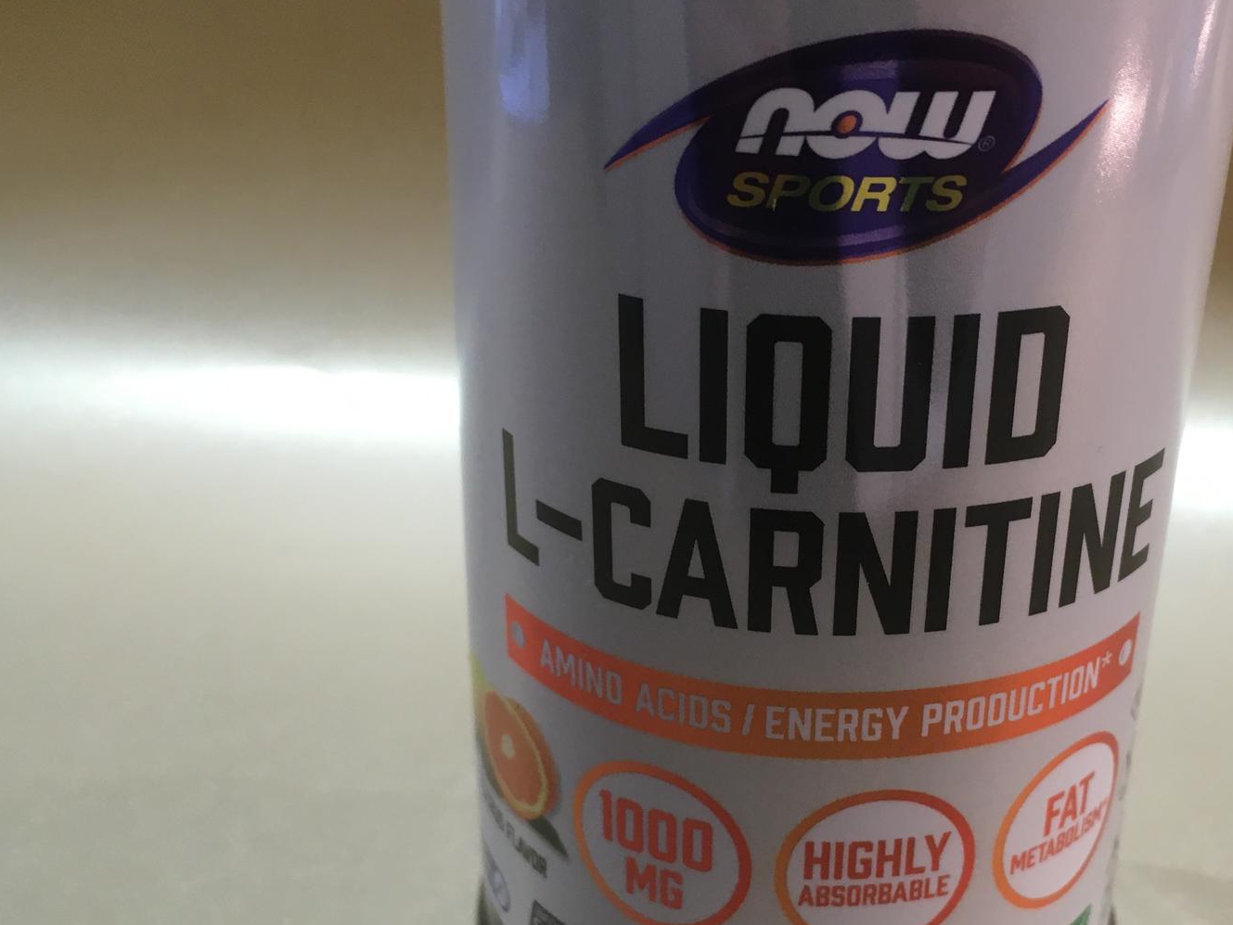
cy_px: 516
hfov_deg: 42.4
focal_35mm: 44
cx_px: 820
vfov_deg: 32.8
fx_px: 1567
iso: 50
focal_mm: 4.15
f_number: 2.2
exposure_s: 1/33
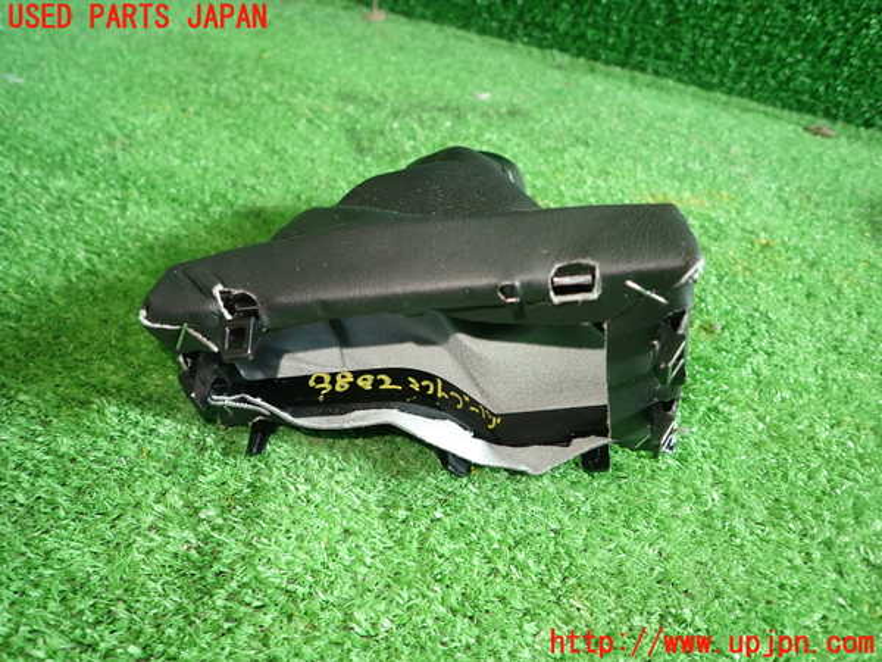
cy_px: 331
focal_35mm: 25
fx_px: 637
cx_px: 441
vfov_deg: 54.9
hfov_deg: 69.4
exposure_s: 1/40
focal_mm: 4.5
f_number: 2
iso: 200
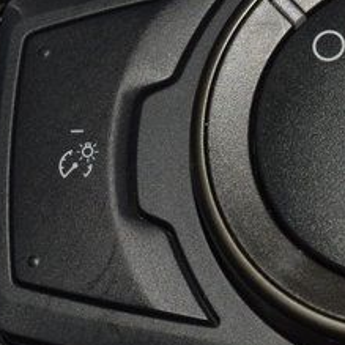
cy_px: 100
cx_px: 389
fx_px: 4713
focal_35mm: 418
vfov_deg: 4.2
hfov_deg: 4.2
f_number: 8
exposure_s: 1/125
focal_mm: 70
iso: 100
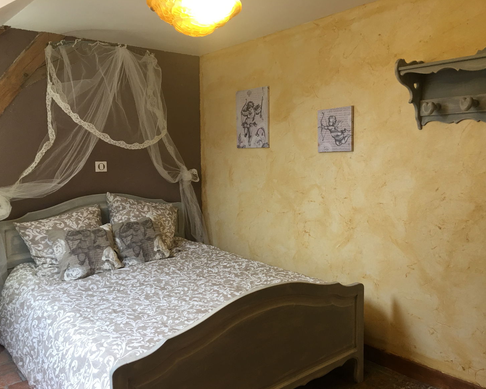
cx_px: 257
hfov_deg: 57.1
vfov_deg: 47.1
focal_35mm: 31
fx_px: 446
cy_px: 198
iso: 50
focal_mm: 4.15
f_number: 2.2
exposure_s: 1/17
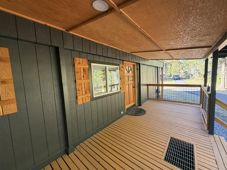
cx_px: 114
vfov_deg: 85.7
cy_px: 85
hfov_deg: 102.1
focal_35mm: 14
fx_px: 92
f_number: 2.2
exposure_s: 1/121
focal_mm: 2.22
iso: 200
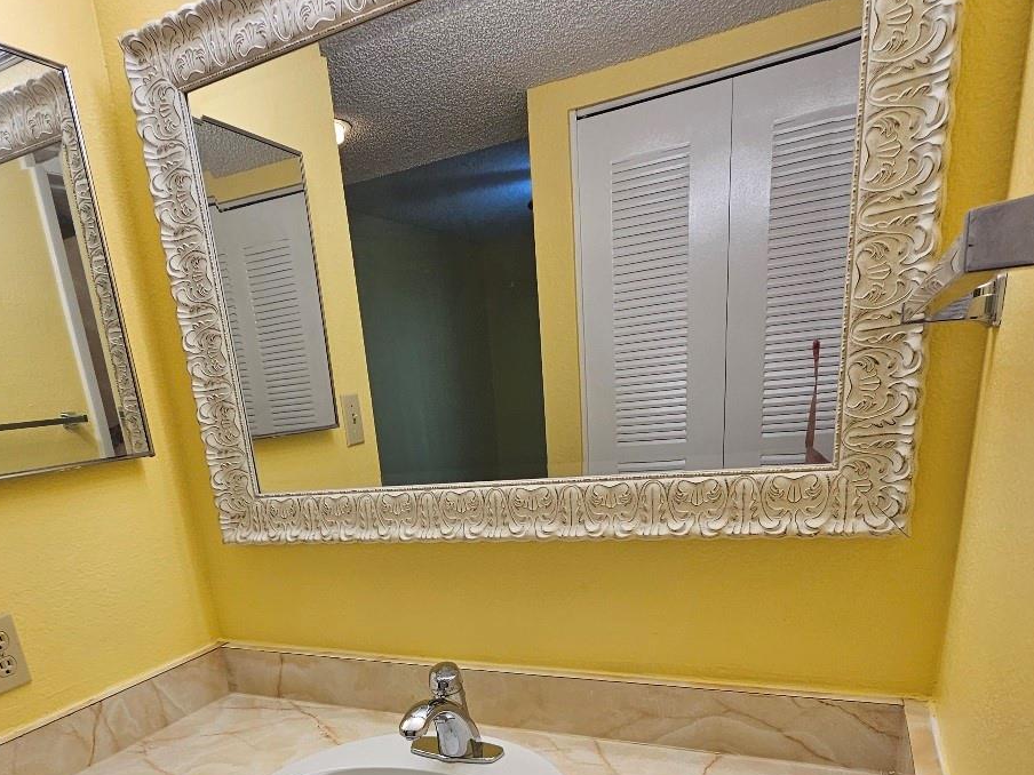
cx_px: 429
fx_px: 687
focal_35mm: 23
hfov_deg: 73.3
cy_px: 654
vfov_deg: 53.6
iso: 80
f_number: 2.2
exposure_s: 1/120
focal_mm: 2.2
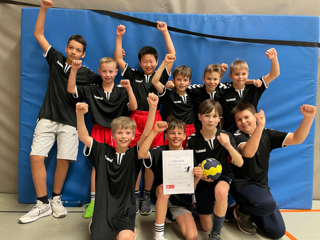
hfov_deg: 67.3
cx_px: 160
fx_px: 240
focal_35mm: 26
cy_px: 120
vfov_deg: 53.1
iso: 400
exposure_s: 1/50
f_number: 1.6
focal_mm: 4.2
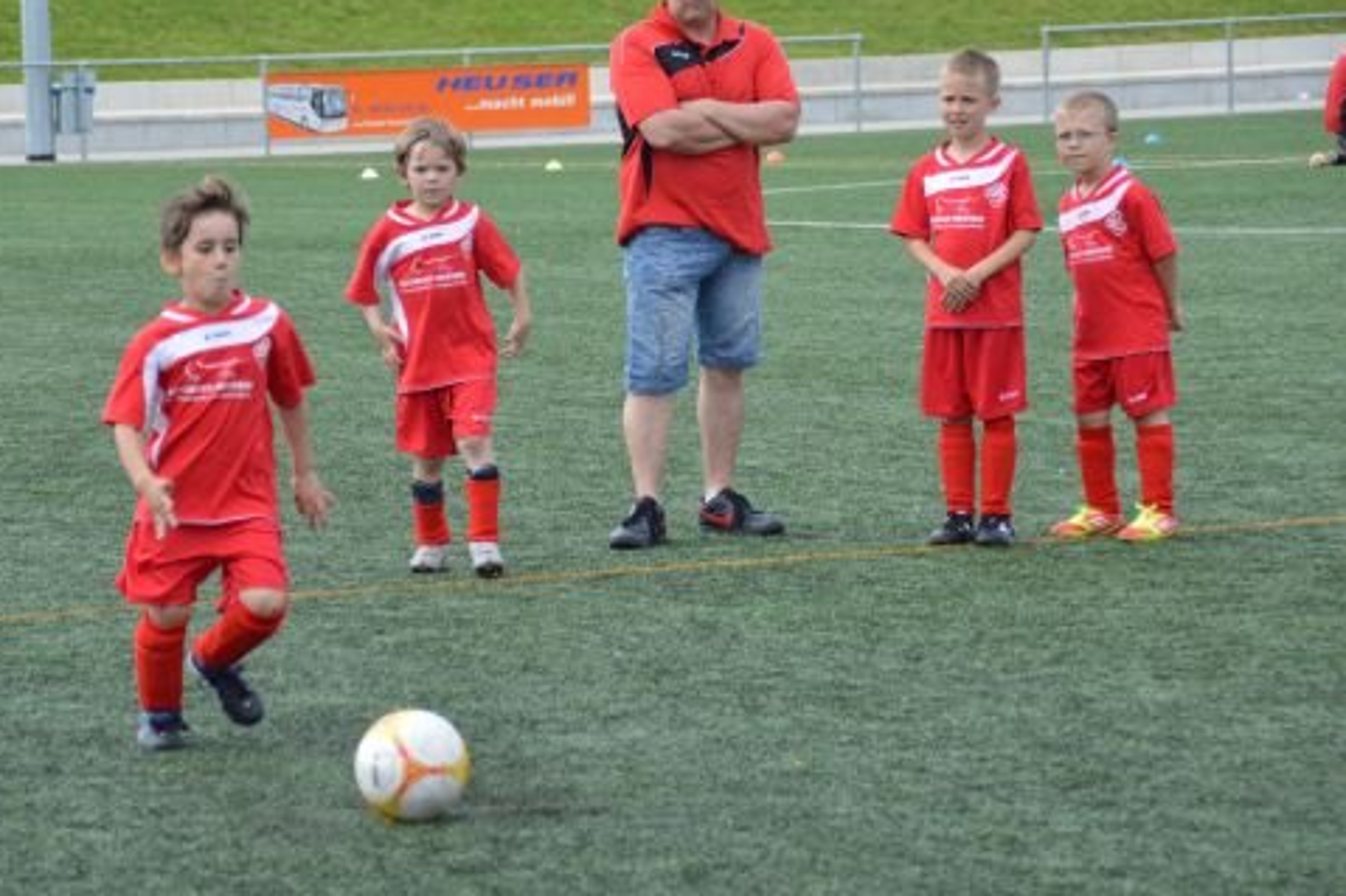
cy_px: 445
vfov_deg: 8.1
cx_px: 509
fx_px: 6316
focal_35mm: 169
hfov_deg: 12.2
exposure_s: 1/800
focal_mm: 90
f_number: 5.3
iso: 400
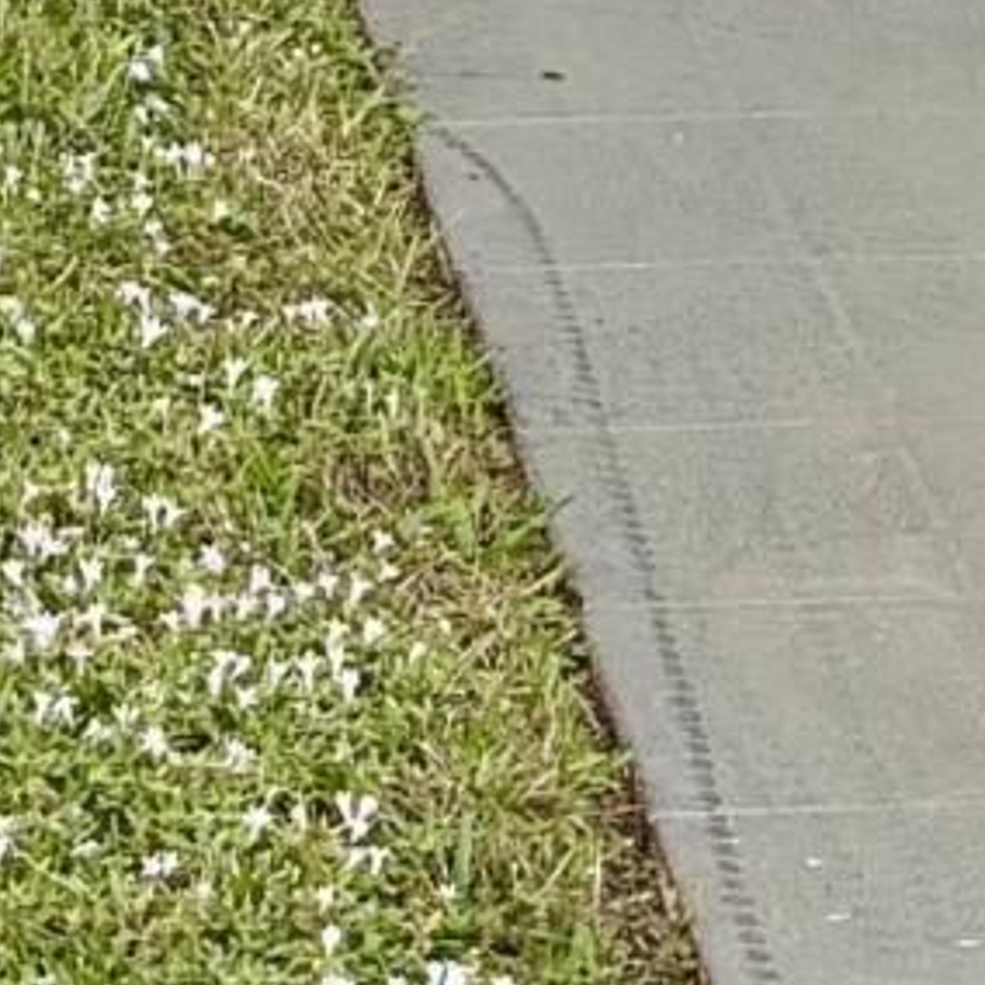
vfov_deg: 6.3
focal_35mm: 243
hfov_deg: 7.2
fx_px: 7823
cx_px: -24
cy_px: -2438
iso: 50
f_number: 1.6
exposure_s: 1/1080
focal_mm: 5.96
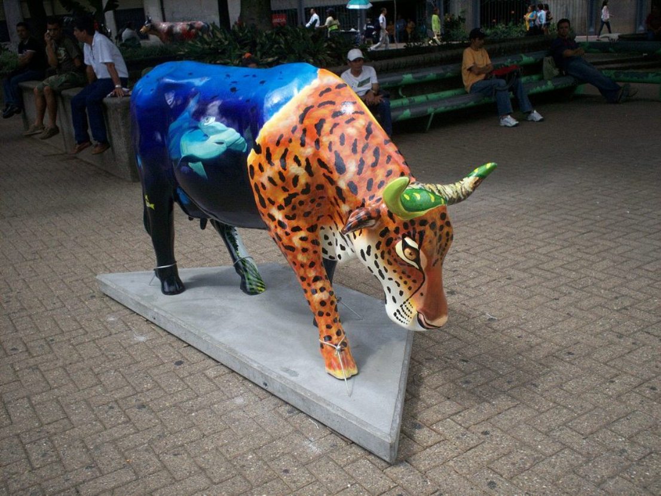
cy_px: 248
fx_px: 687
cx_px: 330
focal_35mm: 36
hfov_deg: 51.4
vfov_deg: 39.6
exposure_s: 1/366
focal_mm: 6
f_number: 4.5
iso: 100
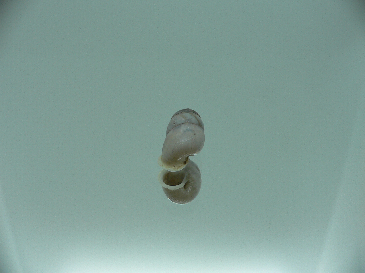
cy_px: 136
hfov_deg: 52.6
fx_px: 369
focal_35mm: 35
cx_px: 182
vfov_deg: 40.7
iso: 80
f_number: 2.8
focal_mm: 4.6
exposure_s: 1/80
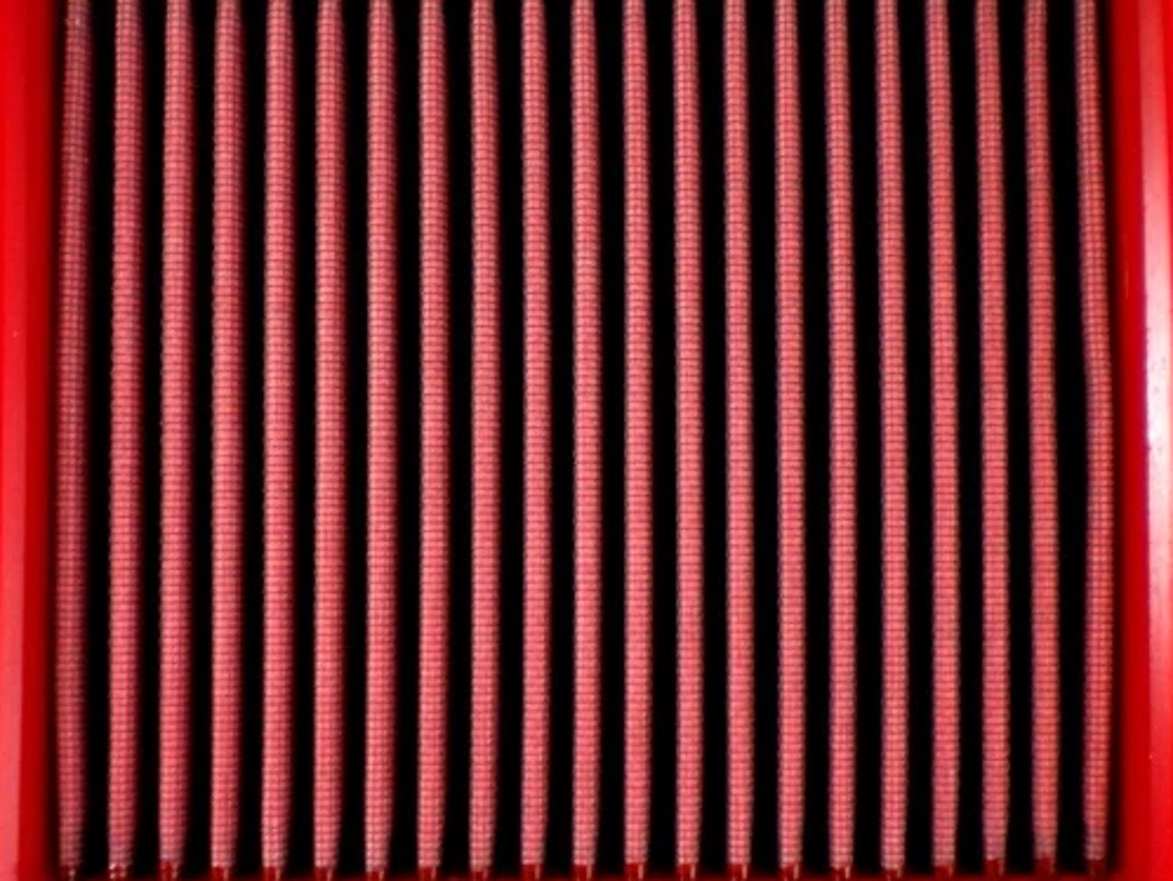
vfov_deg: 24.0
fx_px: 2068
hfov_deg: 31.7
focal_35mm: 61
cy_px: 459
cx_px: 577
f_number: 3.1
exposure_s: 1/28
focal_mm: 6.3
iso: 200
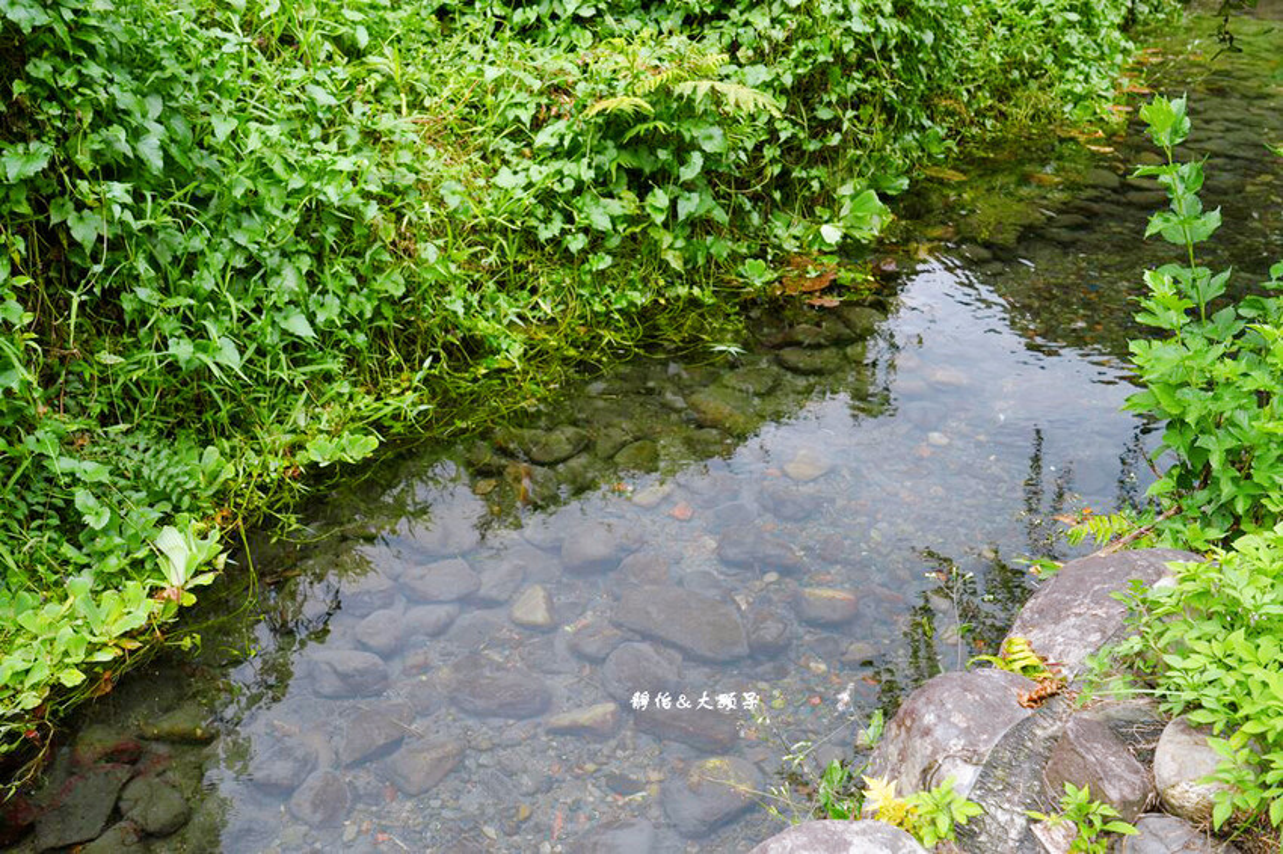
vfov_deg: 33.4
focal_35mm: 40
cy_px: 427
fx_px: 1425
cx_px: 642
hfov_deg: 48.5
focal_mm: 40
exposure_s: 1/125
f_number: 7.1
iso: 320
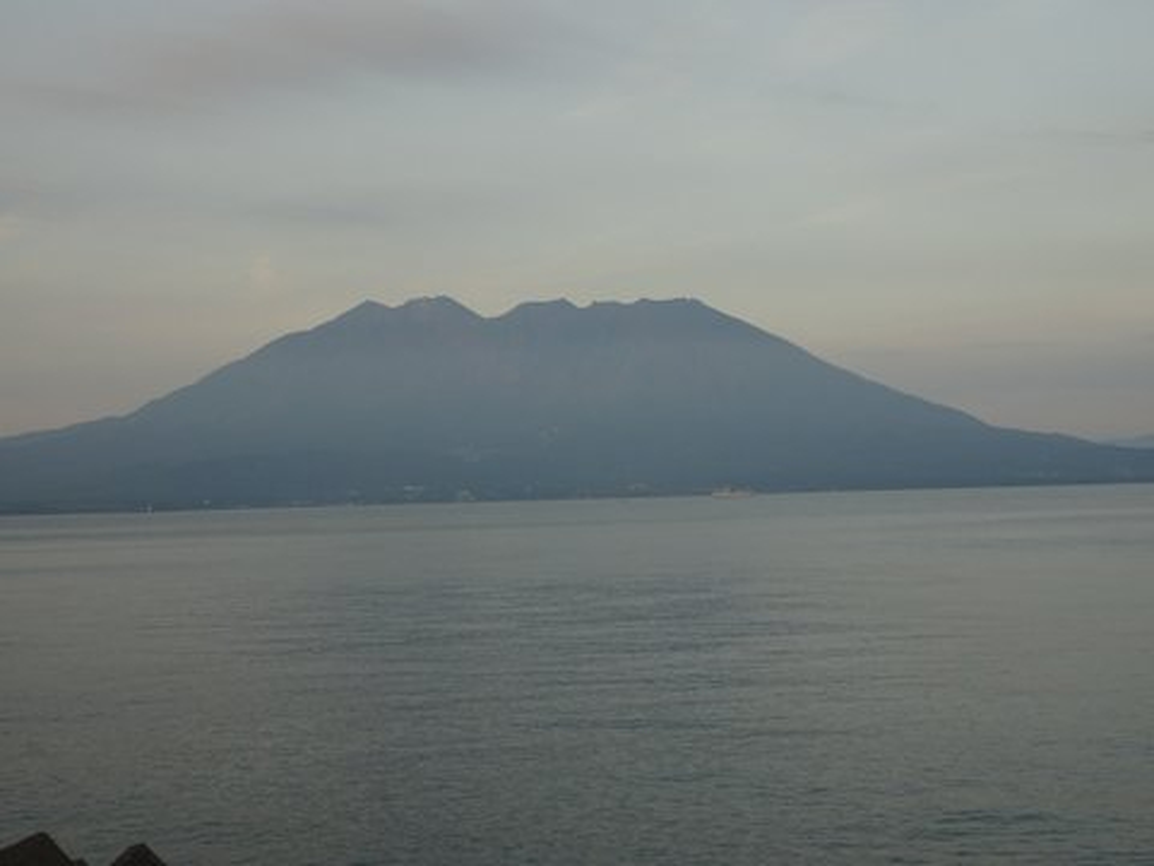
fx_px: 1867
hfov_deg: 34.3
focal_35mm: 56
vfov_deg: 26.1
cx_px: 577
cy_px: 433
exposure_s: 1/100
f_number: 4.5
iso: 80
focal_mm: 9.52
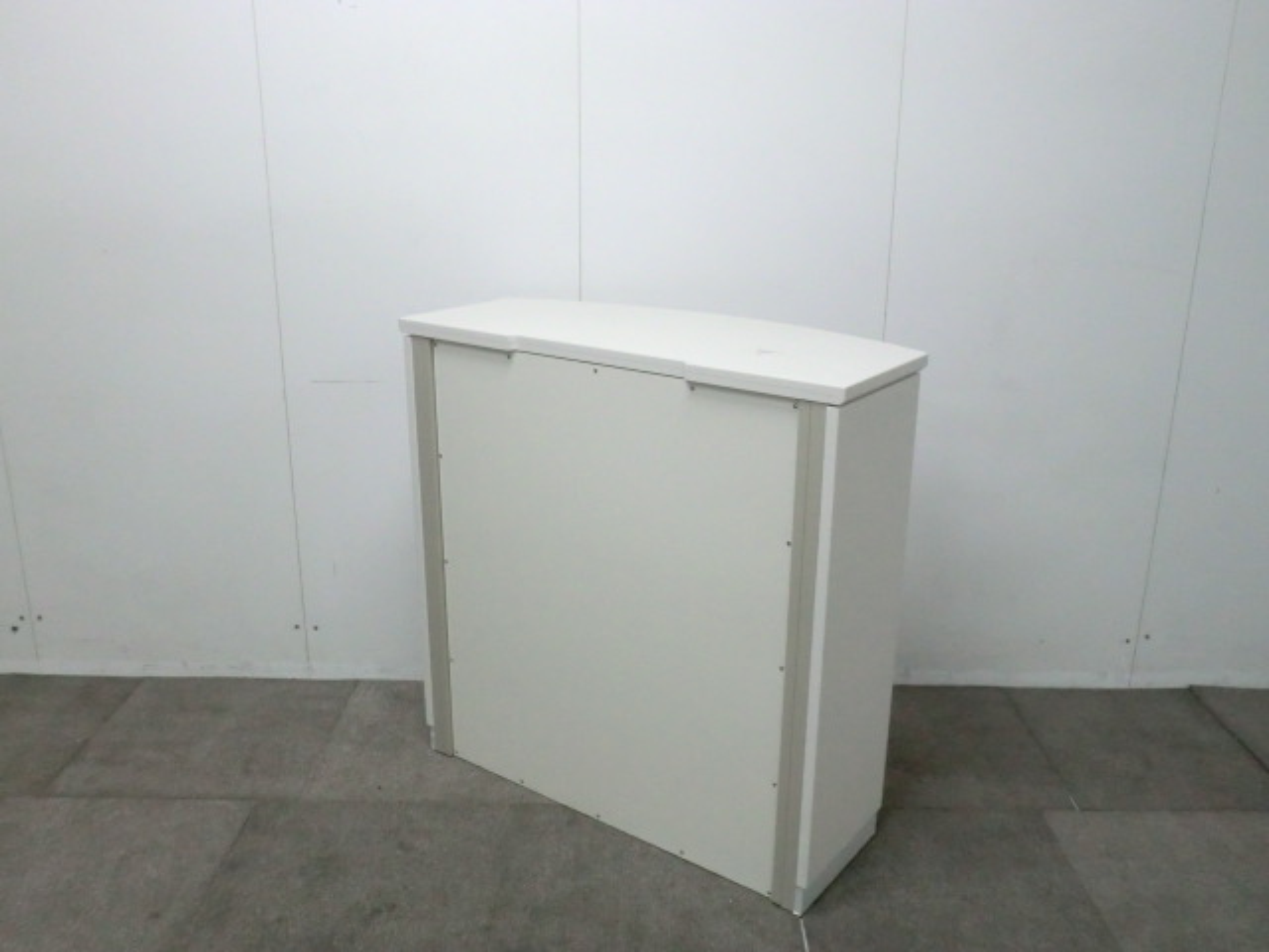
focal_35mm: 32
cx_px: 634
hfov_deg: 56.8
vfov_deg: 44.2
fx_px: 1173
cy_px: 476
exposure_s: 1/60
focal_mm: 5.8
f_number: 3.5
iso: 500
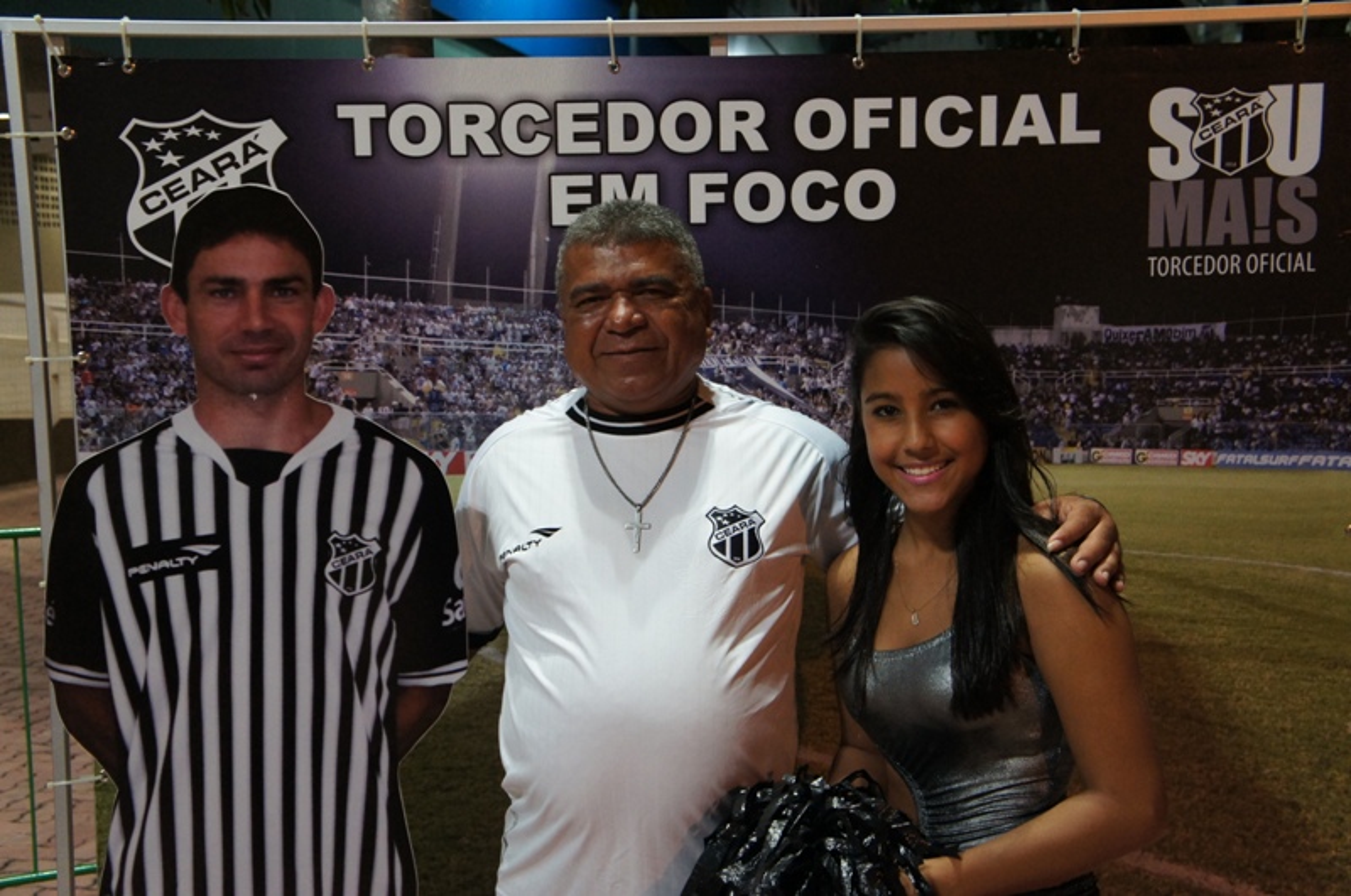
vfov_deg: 29.8
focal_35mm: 45
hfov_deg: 43.7
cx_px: 676
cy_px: 448
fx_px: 1686
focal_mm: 30
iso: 1600
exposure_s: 1/50
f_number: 4
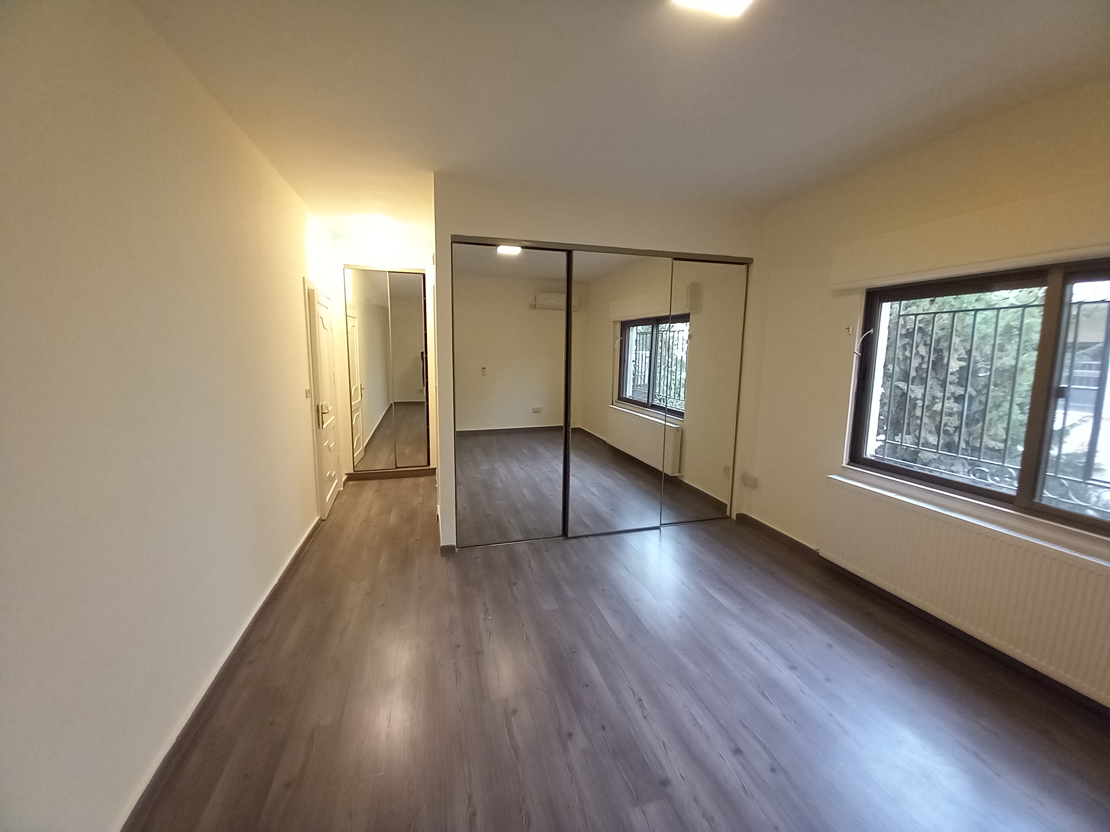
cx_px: 555
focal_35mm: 13
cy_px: 416
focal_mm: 1.13
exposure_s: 1/50
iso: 200
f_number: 2.2
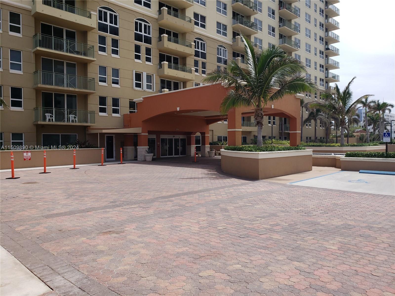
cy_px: 148
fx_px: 297
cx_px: 198
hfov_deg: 67.3
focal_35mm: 26
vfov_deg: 53.1
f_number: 2.4
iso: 50
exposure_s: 1/1209
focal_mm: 4.3
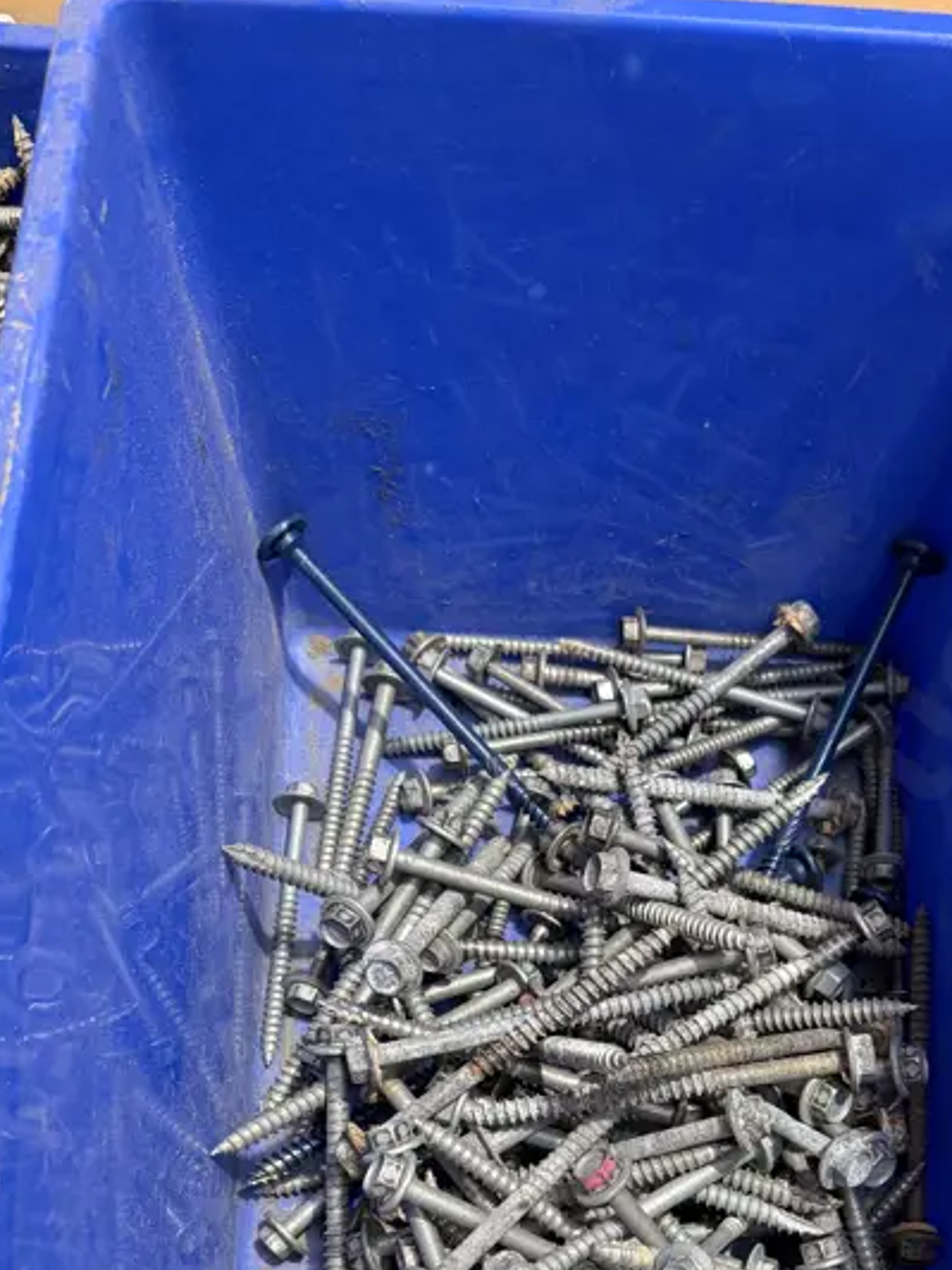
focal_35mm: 50
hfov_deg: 28.7
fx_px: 1833
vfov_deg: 36.6
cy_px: 1055
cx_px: 692
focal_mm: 5.96
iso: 100
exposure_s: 1/50
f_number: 1.6
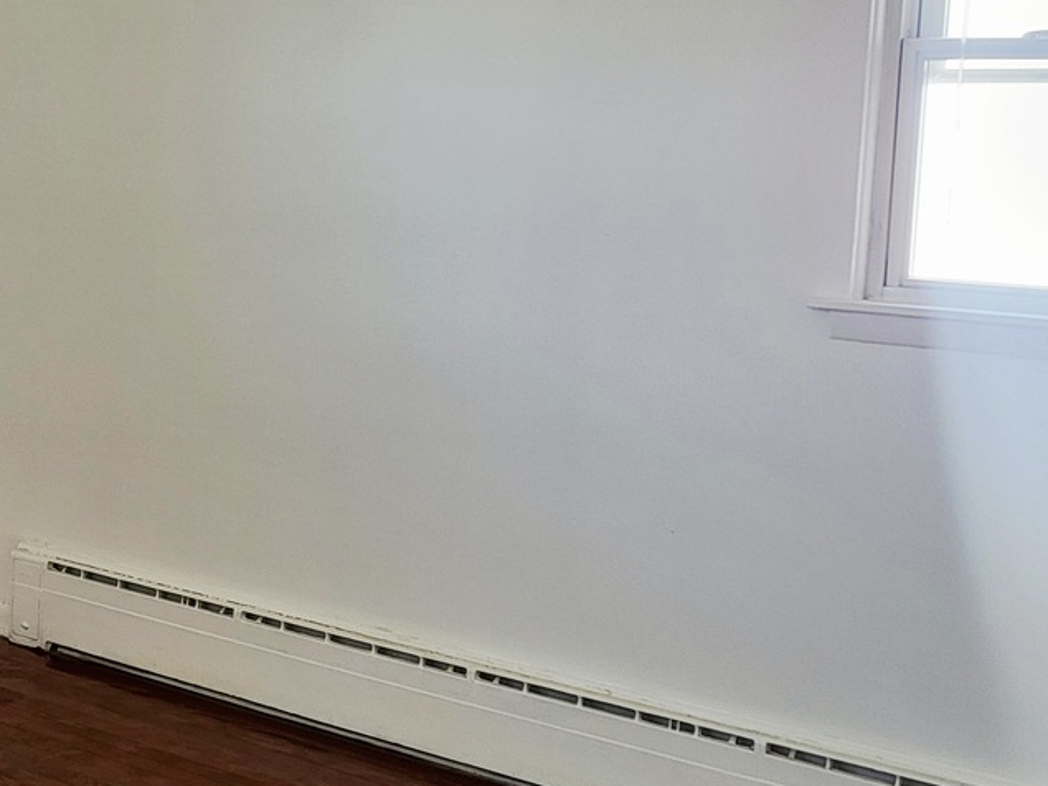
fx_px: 1786
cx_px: -20
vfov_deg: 24.8
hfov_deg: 30.2
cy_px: 327
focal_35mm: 59
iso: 50
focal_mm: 4.25
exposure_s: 1/120
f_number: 1.8
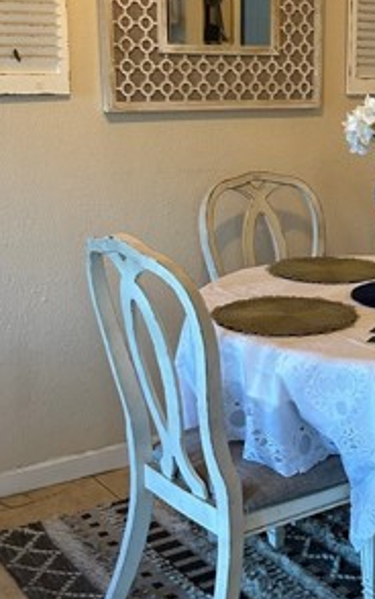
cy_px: 314
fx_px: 980
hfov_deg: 20.8
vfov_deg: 34.0
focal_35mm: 60
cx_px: 387
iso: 320
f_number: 1.5
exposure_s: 1/60
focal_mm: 5.7
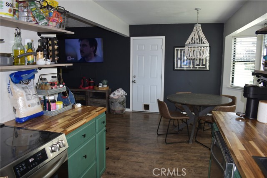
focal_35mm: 27
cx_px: 134
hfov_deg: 67.4
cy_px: 89
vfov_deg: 48.0
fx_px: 200
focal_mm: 18
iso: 200
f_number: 3.5
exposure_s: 1/50
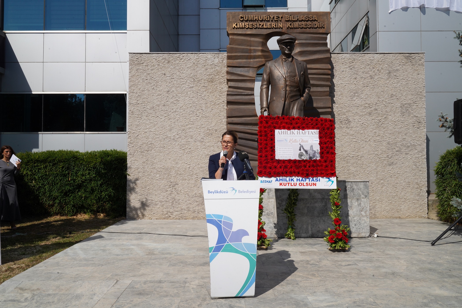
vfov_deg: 42.3
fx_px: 398
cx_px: 231
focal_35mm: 31
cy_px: 154
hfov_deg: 60.3
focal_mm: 31
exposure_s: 1/320
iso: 500
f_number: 22
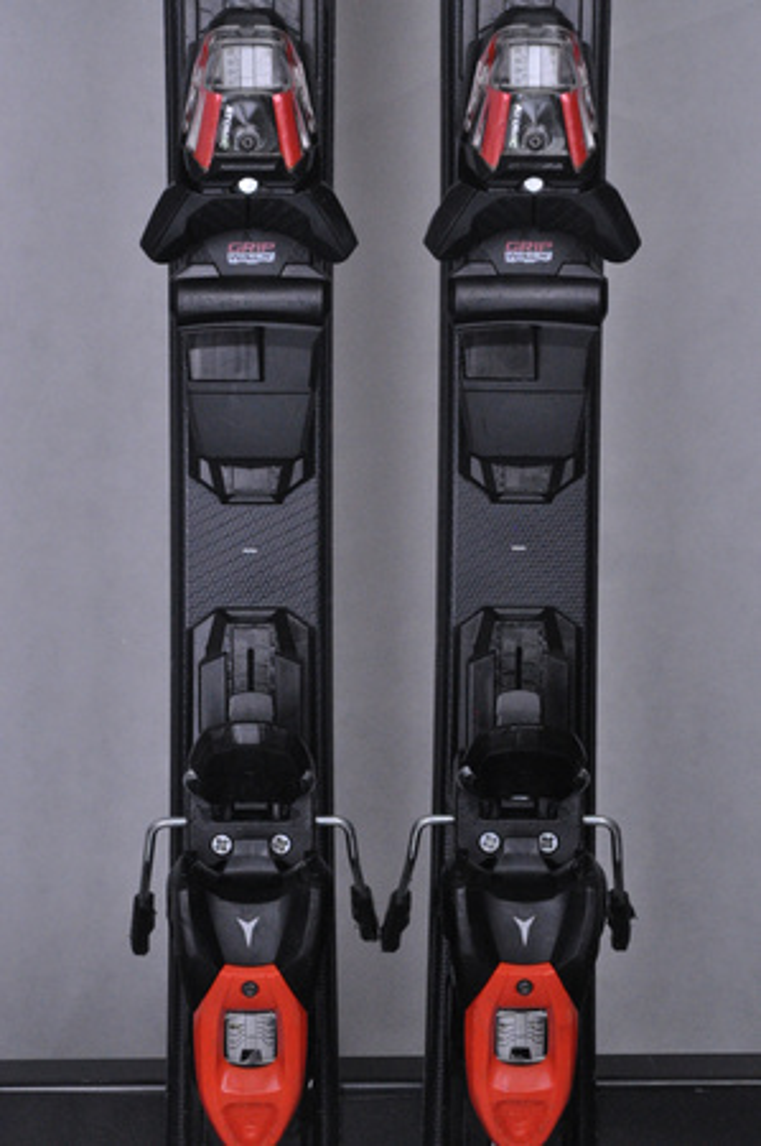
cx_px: 380
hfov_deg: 11.4
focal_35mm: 120
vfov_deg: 17.1
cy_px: 573
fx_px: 3814
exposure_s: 1/125
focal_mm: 80
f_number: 9.5
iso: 3200
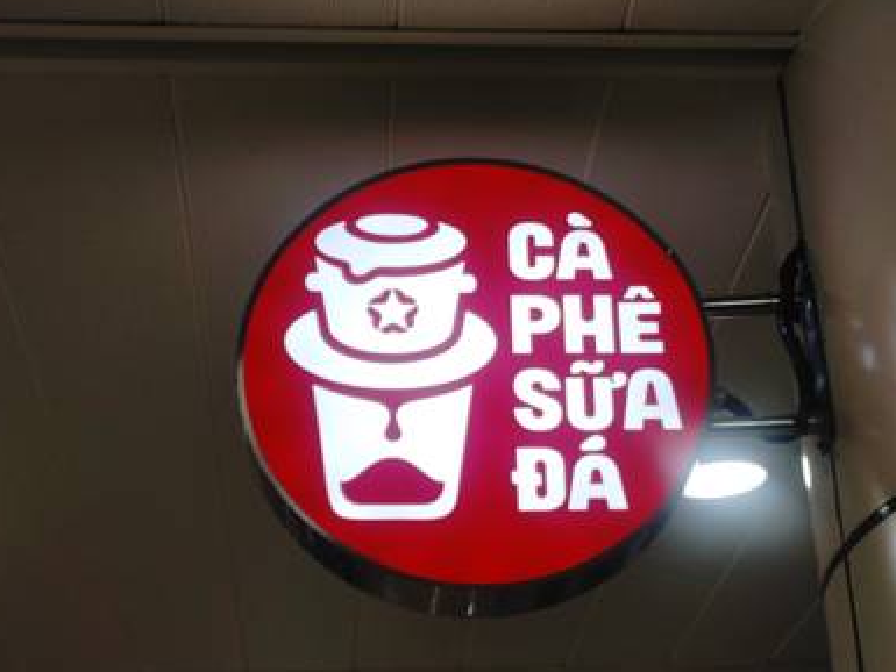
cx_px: 491
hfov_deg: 27.4
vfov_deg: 20.7
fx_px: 1838
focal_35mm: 71
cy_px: 333
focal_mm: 5.58
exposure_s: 1/60
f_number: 1.8
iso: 50
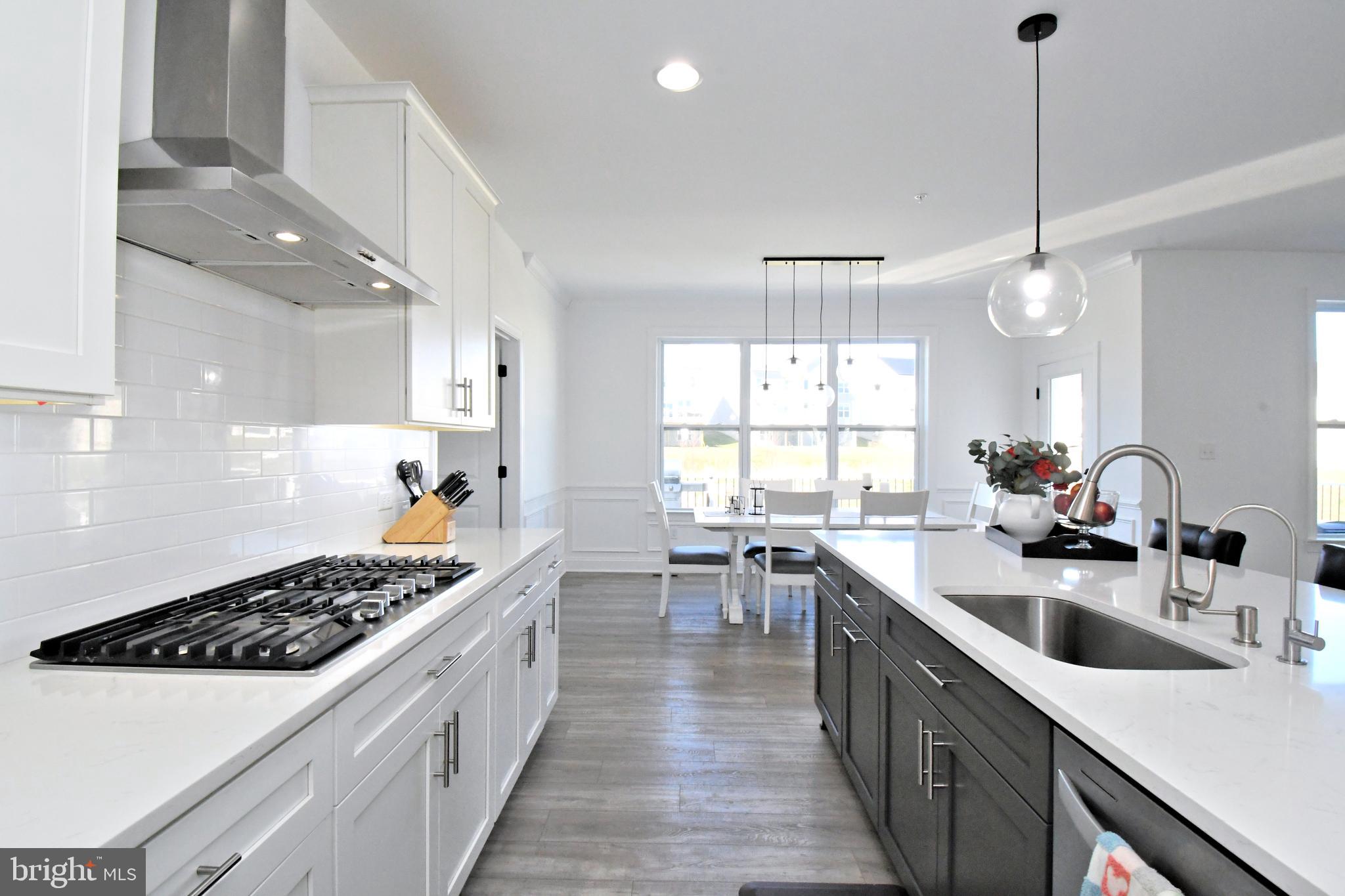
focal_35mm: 16
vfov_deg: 73.7
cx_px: 672
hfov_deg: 96.7
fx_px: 598
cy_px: 448
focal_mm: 11
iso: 2500
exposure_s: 1/100
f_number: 16
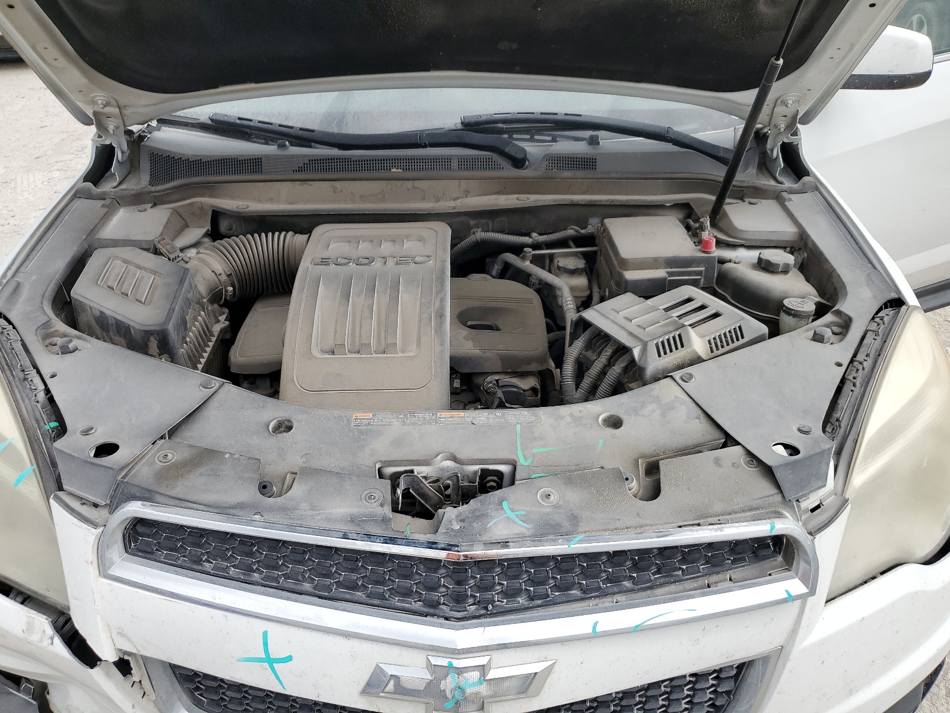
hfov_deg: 67.3
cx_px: 475
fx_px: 714
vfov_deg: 53.1
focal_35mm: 26
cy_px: 356
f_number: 1.5
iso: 50
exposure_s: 1/3333
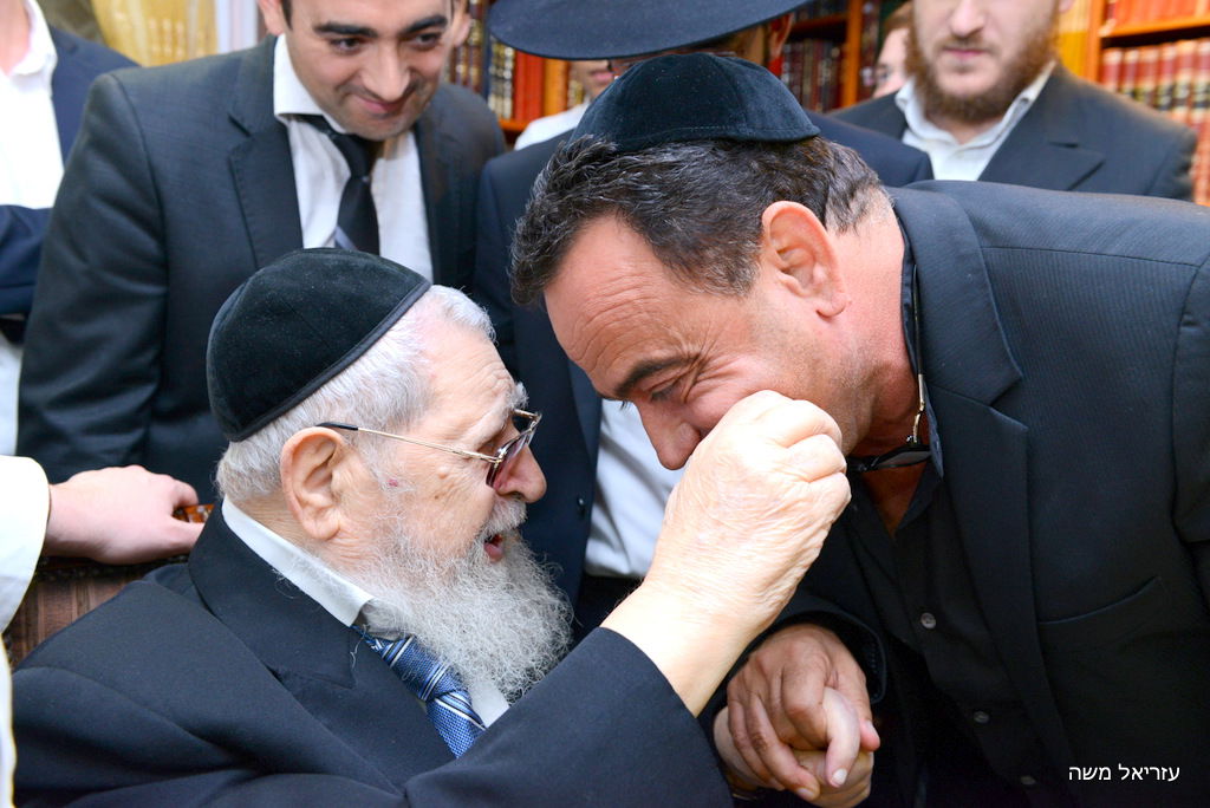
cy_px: 404
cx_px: 605
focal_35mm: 31
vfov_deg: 42.4
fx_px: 1042
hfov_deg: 60.3
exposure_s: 1/80
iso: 1250
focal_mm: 31
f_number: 5.6
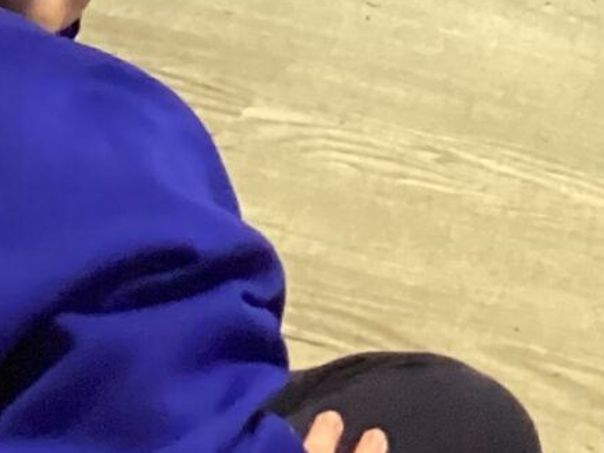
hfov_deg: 10.9
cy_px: -803
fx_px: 3142
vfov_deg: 7.5
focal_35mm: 180
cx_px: 555
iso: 400
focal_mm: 3.3
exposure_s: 1/33
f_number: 2.4
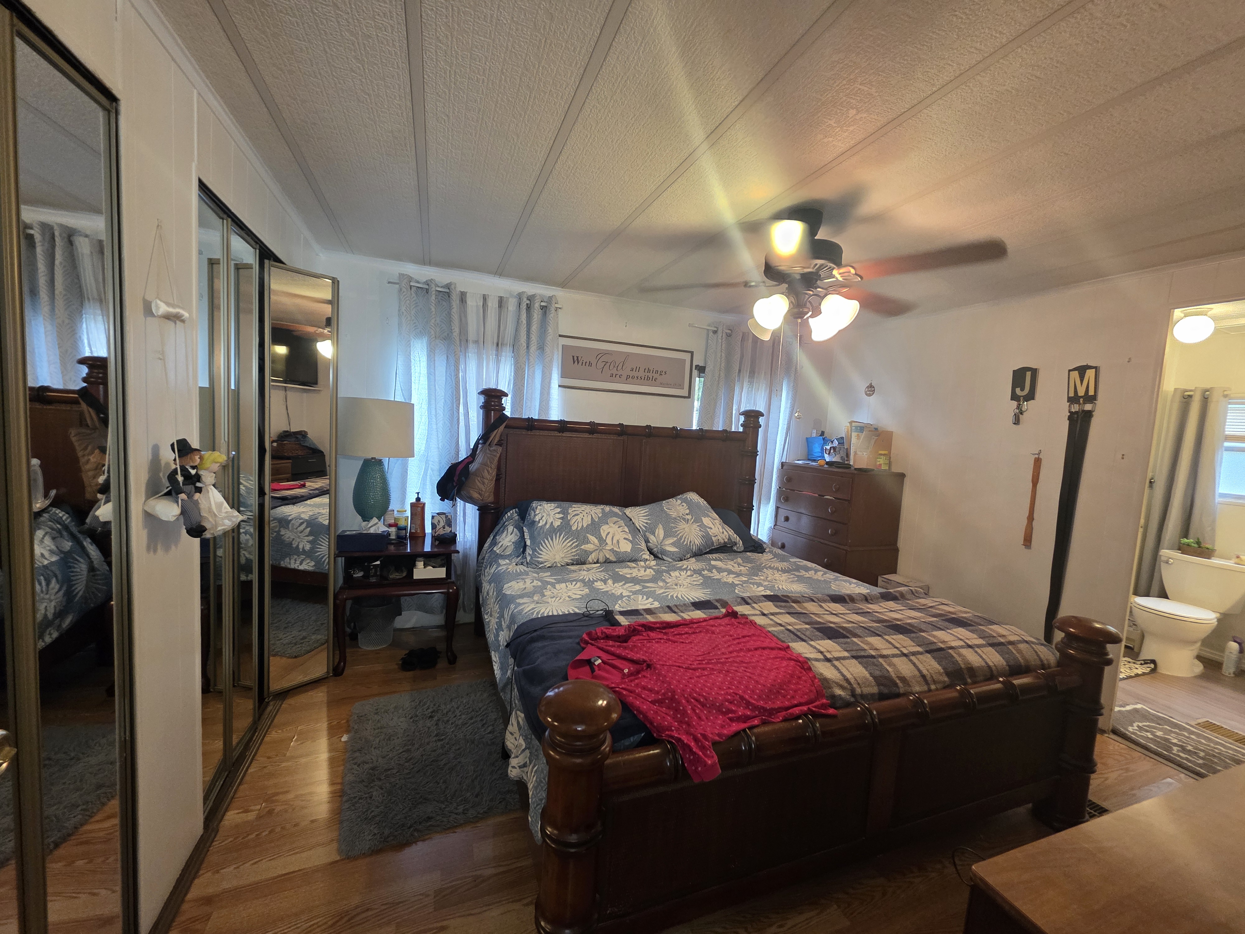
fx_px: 468
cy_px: 467
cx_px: 622
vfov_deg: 89.9
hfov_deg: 106.2
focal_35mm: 13
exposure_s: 1/60
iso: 400
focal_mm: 2.2
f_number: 1.9
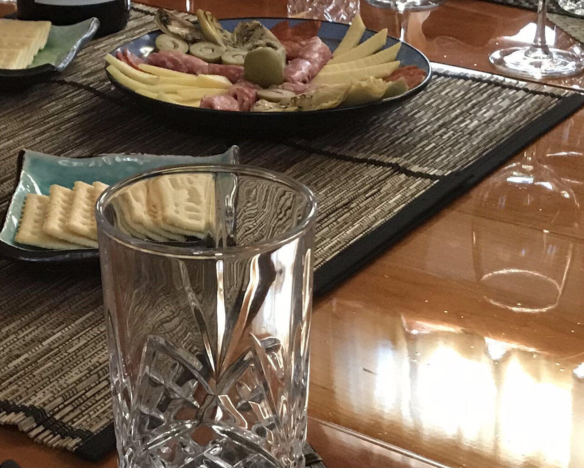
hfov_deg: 22.2
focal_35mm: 86
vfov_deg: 17.8
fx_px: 1487
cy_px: 123
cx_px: 225
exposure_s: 1/15
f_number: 1.8
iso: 80
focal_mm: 3.99
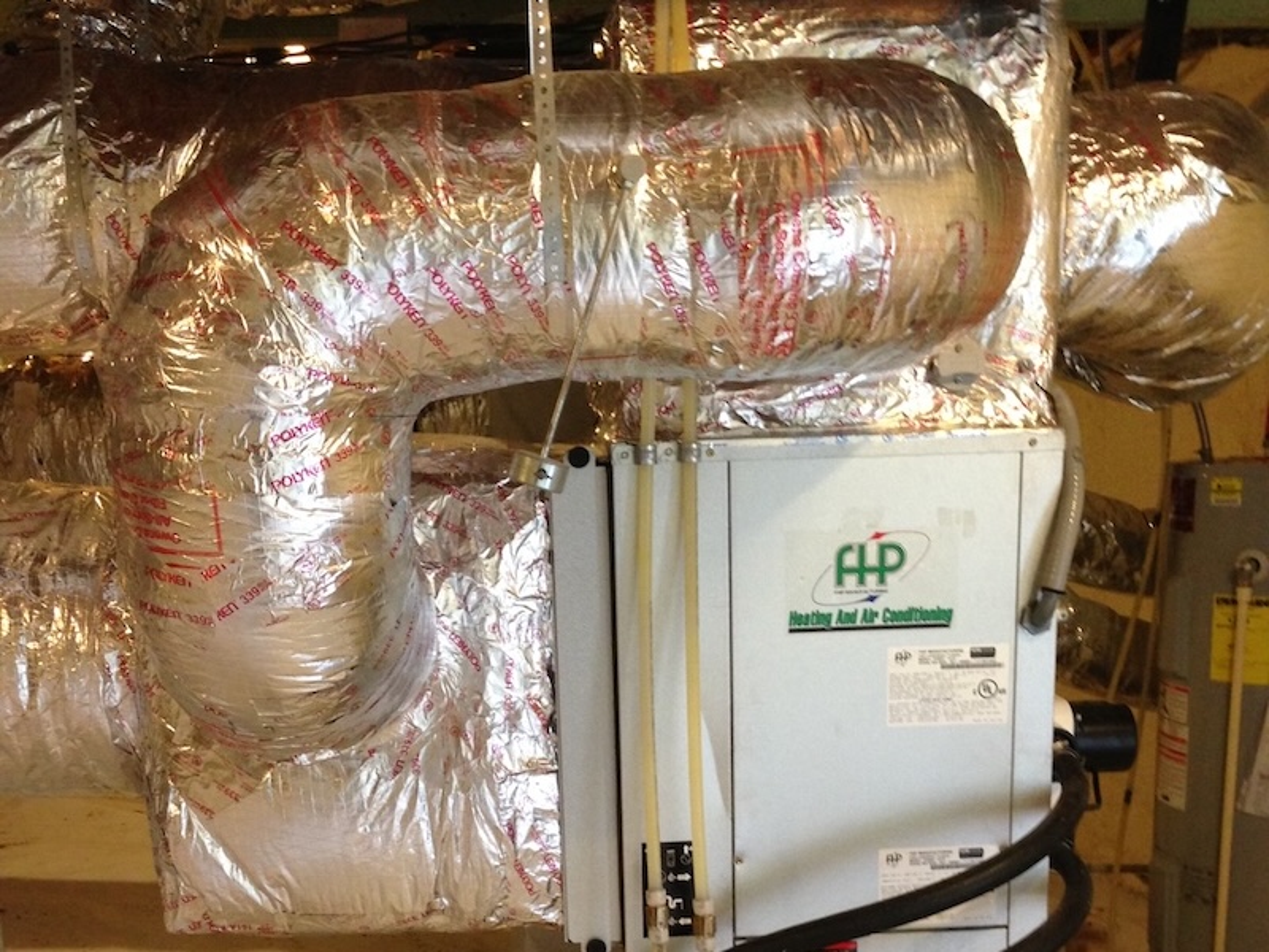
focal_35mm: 33
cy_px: 476
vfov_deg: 42.9
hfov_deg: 55.4
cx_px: 634
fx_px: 1210
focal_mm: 4.13
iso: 250
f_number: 2.4
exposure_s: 1/20
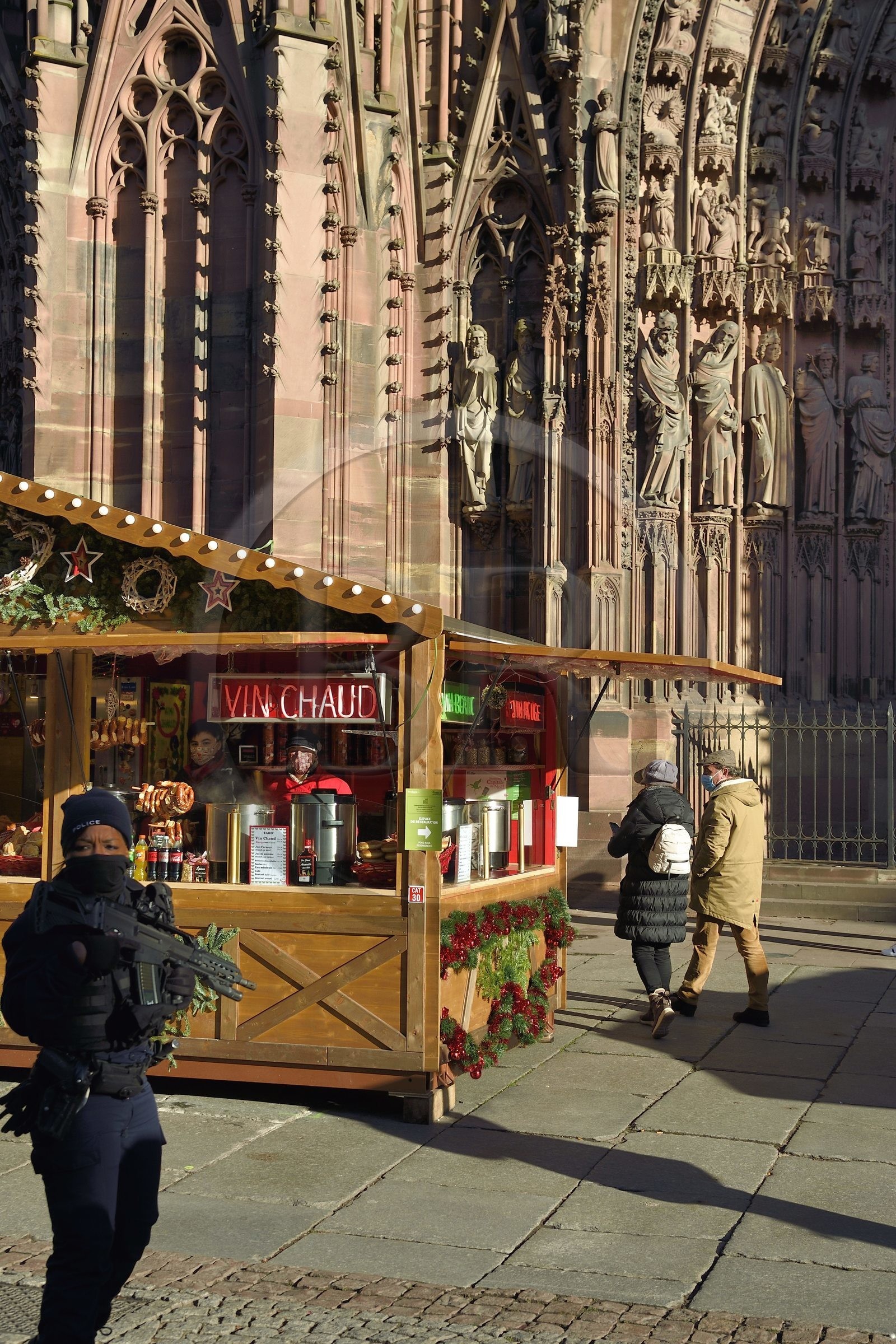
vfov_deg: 42.7
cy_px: 672
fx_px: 1717
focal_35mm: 46
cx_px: 448
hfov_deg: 29.2
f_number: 7.1
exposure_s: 1/500
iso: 200
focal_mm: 46
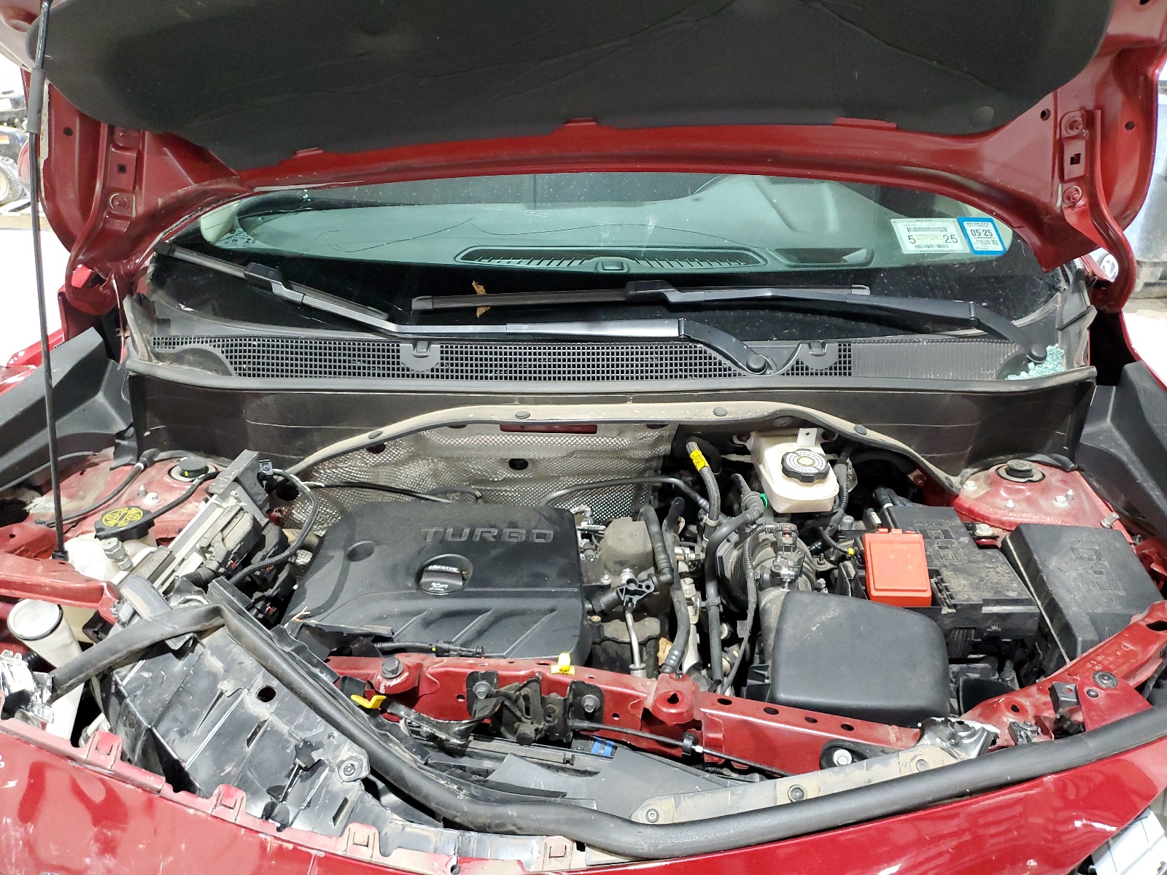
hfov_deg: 67.3
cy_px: 438
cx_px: 584
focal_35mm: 26
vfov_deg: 53.1
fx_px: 877
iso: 253
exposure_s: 1/60.2
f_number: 1.5
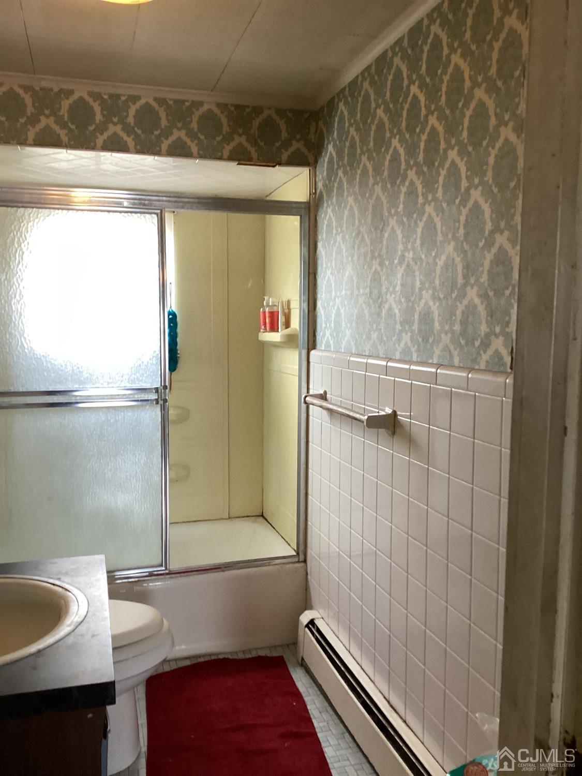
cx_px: 291
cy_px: 388
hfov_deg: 45.4
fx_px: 695
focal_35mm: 31
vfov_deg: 58.4
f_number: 2.4
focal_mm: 3.3
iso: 160
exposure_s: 1/50
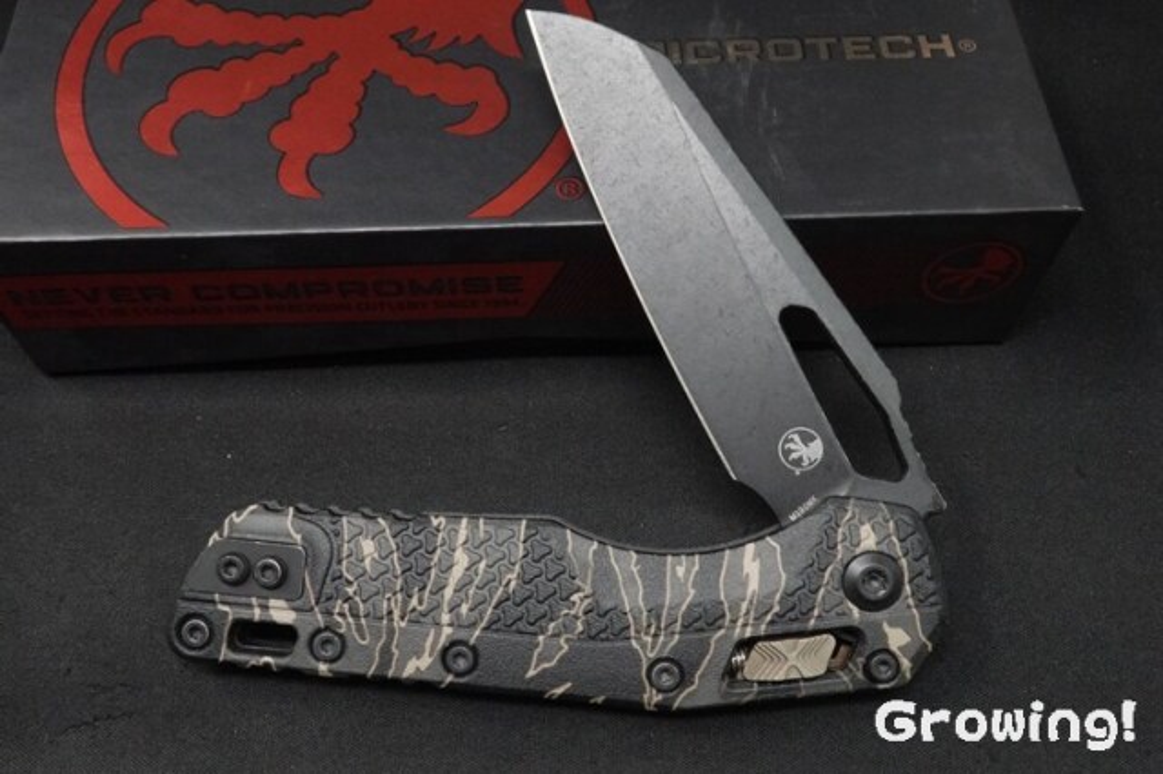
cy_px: 387
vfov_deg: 38.8
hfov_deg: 55.8
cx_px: 582
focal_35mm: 34
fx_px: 1098
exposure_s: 1/40
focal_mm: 12.51
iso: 2500
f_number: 11
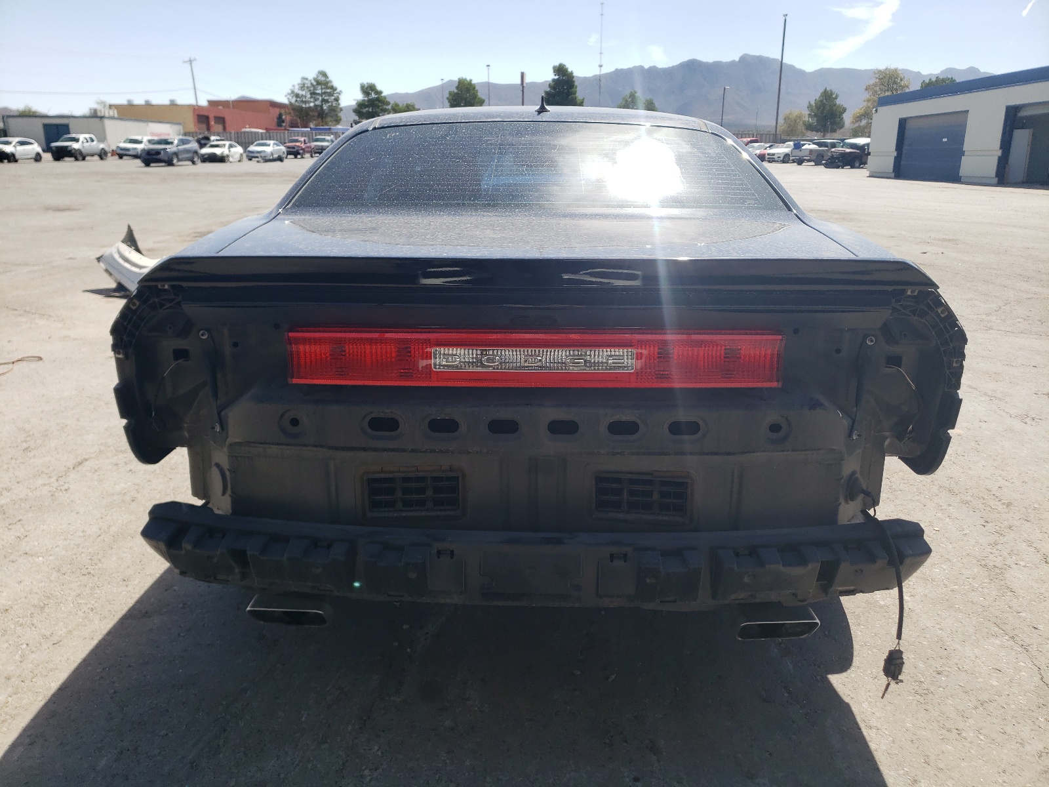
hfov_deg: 67.3
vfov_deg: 53.1
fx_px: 788
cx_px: 524
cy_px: 394
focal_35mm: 26
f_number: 1.5
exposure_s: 1/2000
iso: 50
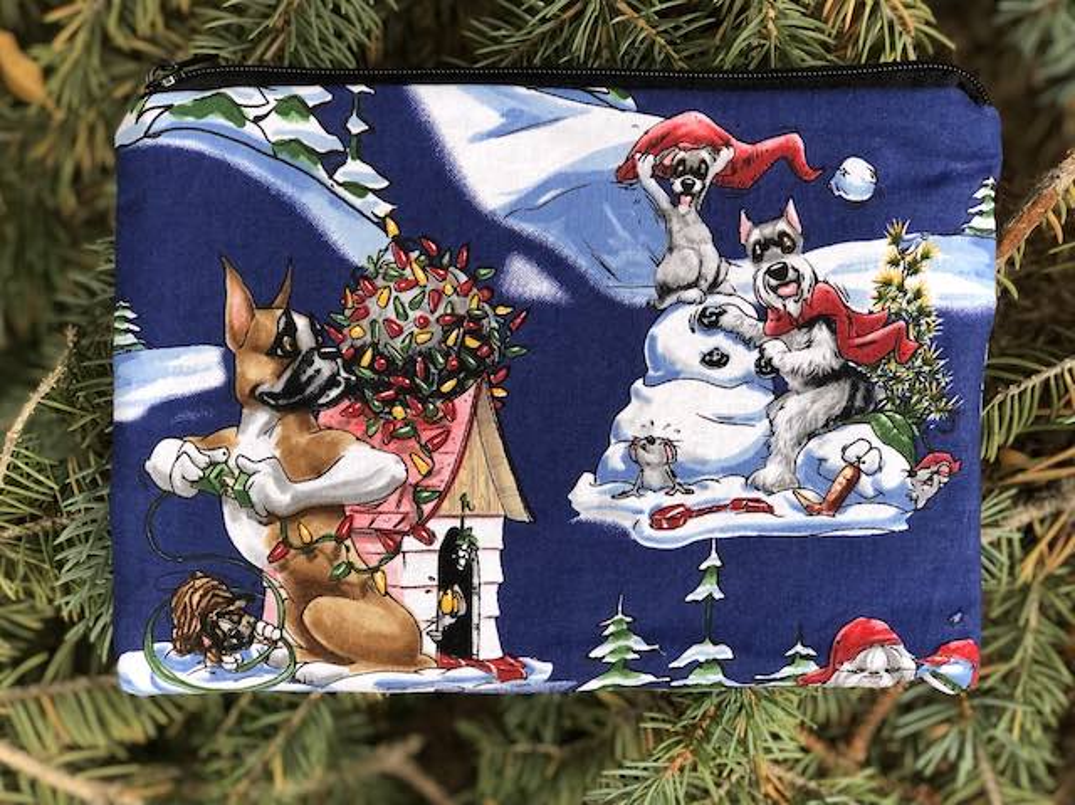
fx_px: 1769
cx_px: 538
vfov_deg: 25.6
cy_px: 402
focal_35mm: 57
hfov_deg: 33.8
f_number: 2.8
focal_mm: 6.6
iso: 125
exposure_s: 1/30
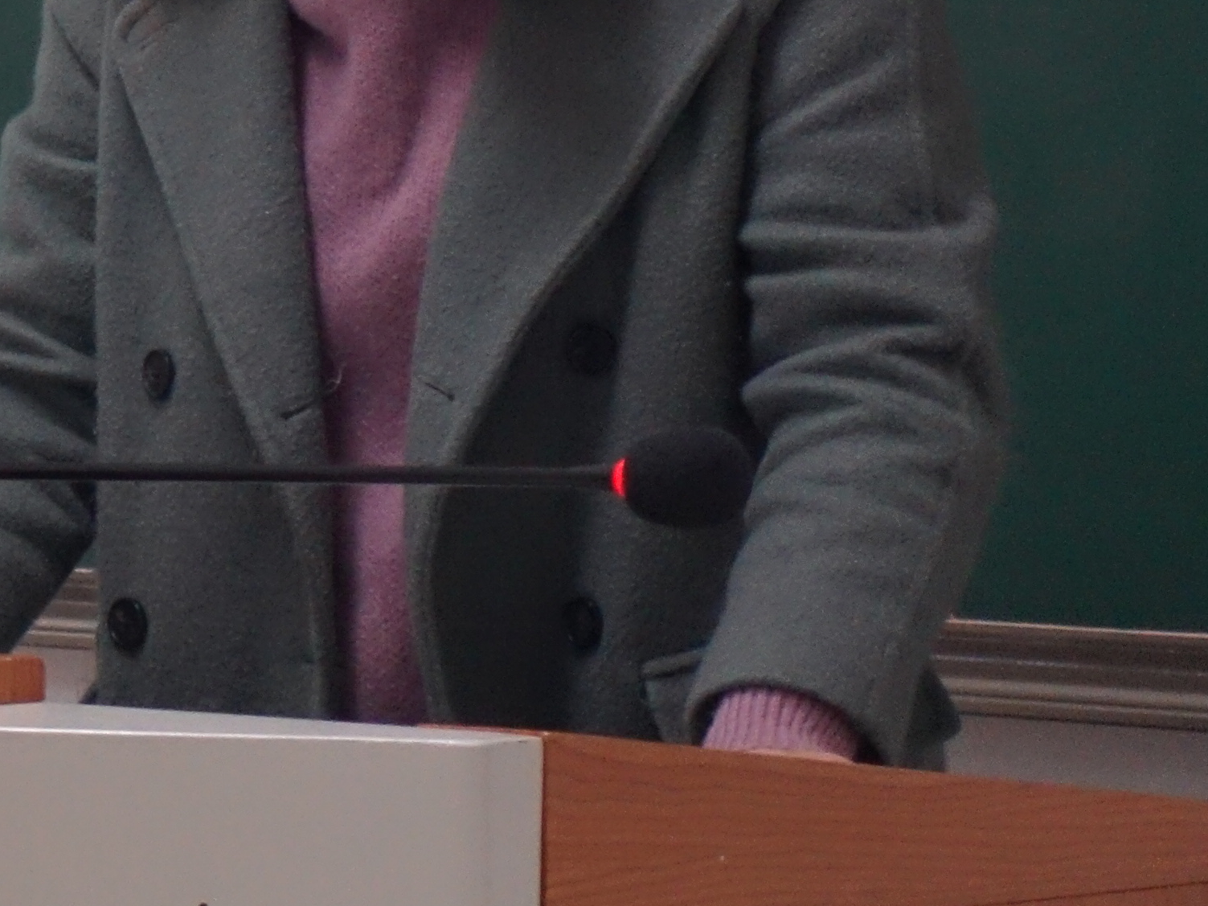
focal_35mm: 245
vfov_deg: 6.0
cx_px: -974
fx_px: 8549
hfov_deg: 7.8
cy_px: -250
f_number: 2.8
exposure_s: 1/60
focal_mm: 25.7
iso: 800
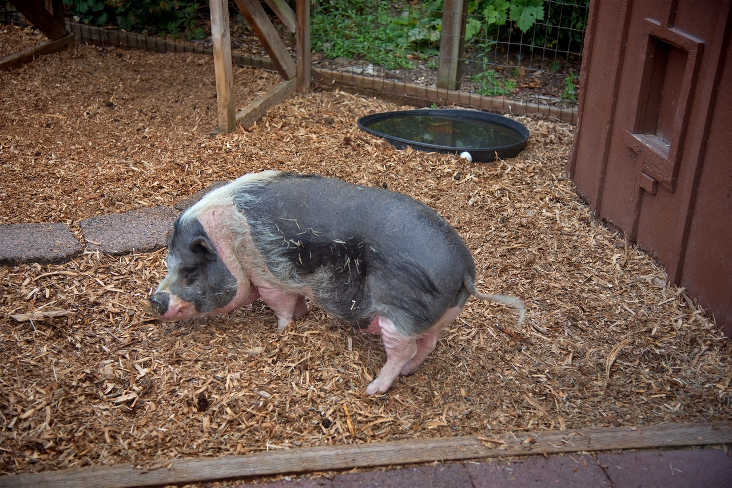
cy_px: 244
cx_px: 366
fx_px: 1119
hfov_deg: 36.2
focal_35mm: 55
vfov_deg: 24.6
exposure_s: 1/125
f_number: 4
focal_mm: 55
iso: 200
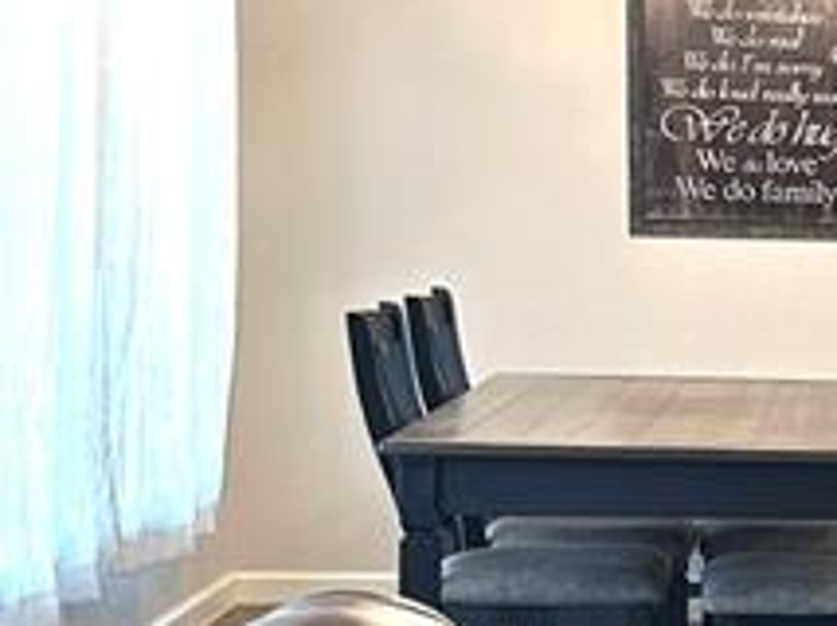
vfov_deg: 12.8
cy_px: 426
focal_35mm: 115
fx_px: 2778
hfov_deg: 15.0
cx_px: 1498
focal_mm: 6.86
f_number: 1.78
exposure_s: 1/60
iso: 125
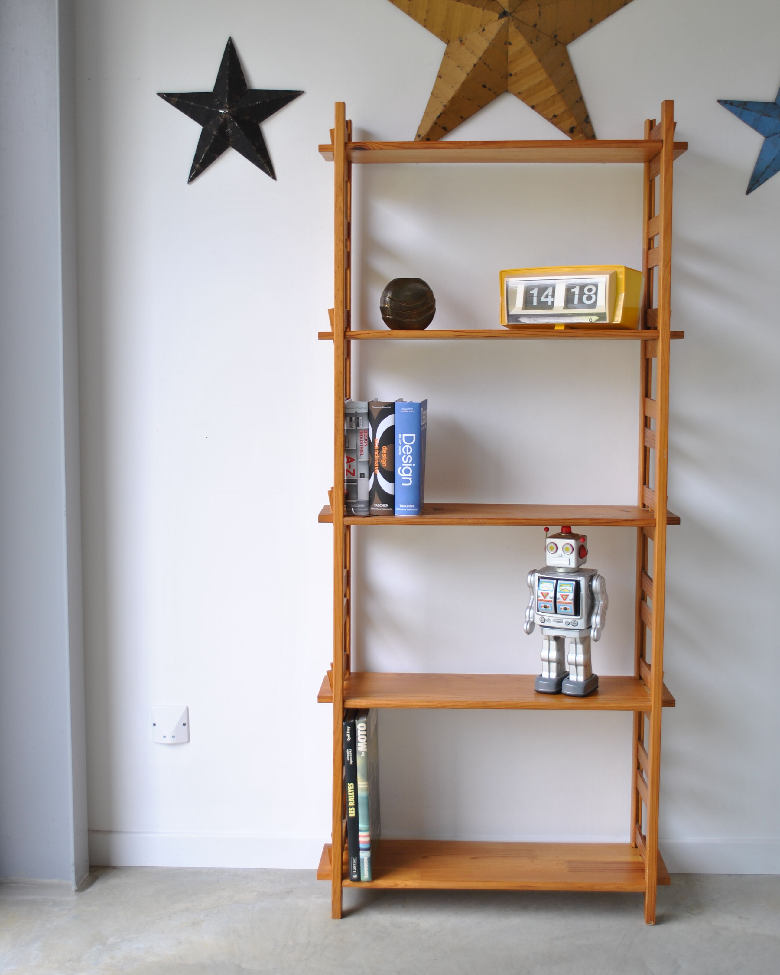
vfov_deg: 42.0
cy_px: 440
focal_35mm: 44
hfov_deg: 34.2
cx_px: 391
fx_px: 1270
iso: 100
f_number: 4.2
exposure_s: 1/40
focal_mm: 26
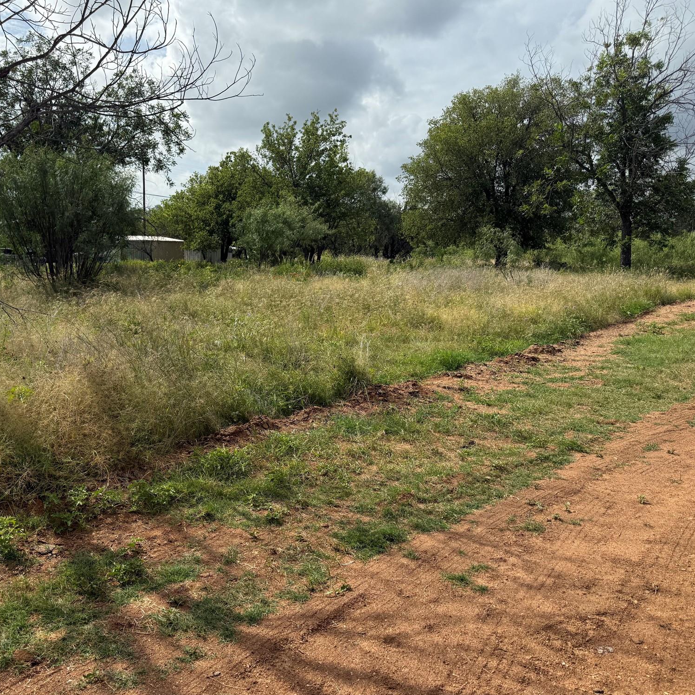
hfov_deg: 54.3
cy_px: 348
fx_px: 659
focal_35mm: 29
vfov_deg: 55.6
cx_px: 223
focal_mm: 6.76
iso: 100
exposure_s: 1/8130
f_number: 1.78
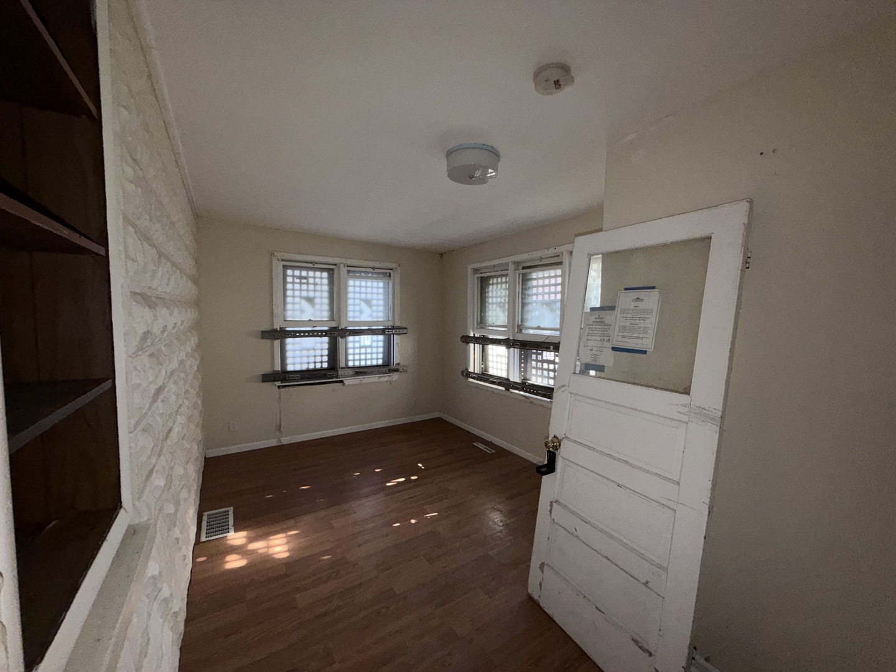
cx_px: 448
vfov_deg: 85.7
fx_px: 362
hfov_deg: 102.1
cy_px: 336
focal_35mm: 14
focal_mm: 2.22
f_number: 2.2
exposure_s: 1/60
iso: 125
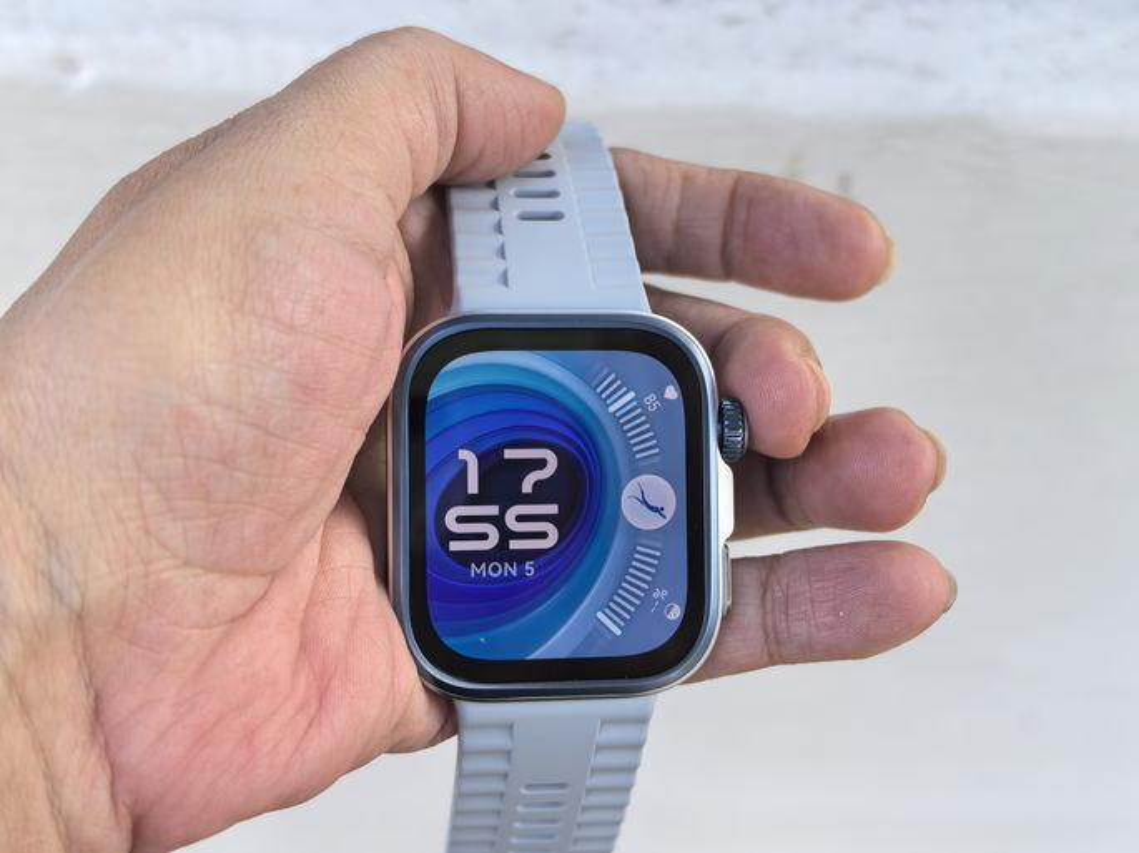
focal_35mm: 54
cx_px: 570
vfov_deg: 27.0
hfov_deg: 35.6
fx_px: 1776
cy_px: 426
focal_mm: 8.5
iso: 50
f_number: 2
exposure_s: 1/223
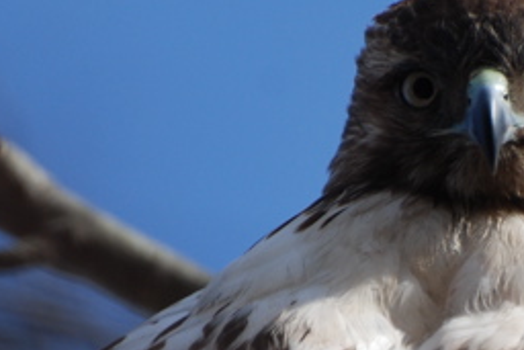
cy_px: 312
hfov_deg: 1.5
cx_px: 501
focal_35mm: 1407
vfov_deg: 1.0
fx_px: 20490
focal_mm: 300
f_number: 5.6
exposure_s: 1/500
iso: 220
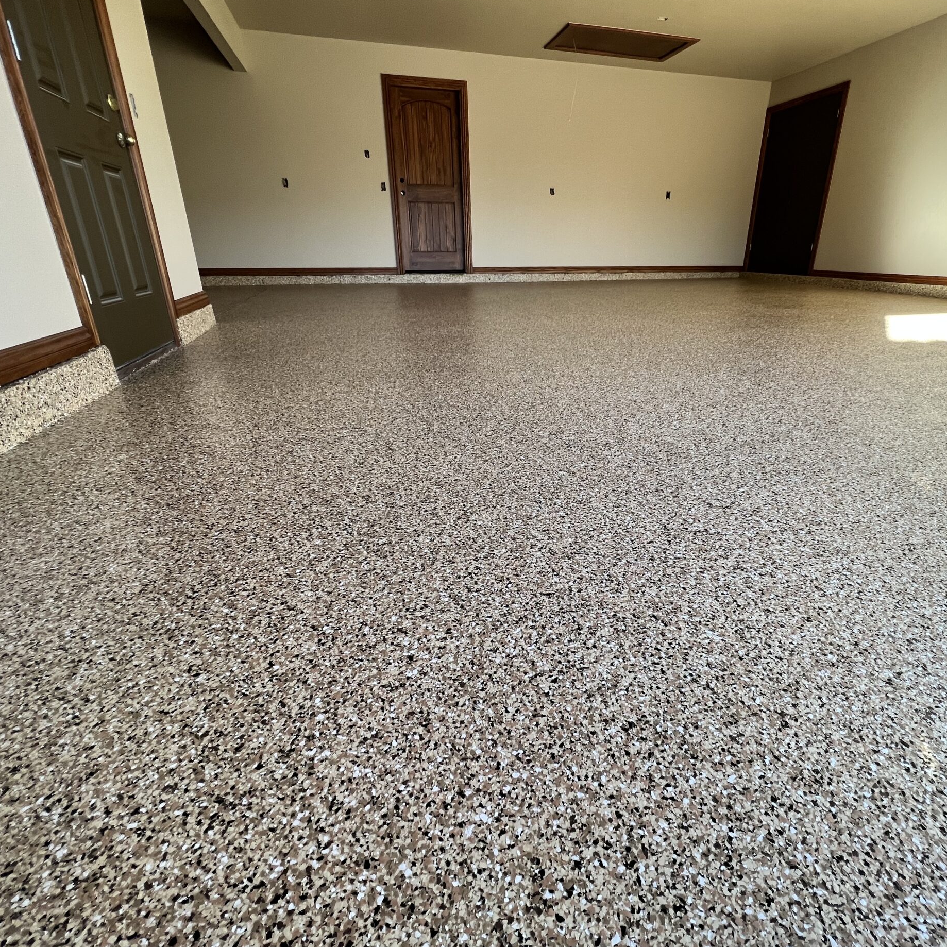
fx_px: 495
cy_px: 462
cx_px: 525
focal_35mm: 16
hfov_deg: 87.1
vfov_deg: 87.4
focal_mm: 1.57
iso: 64
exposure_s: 1/121
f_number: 1.8
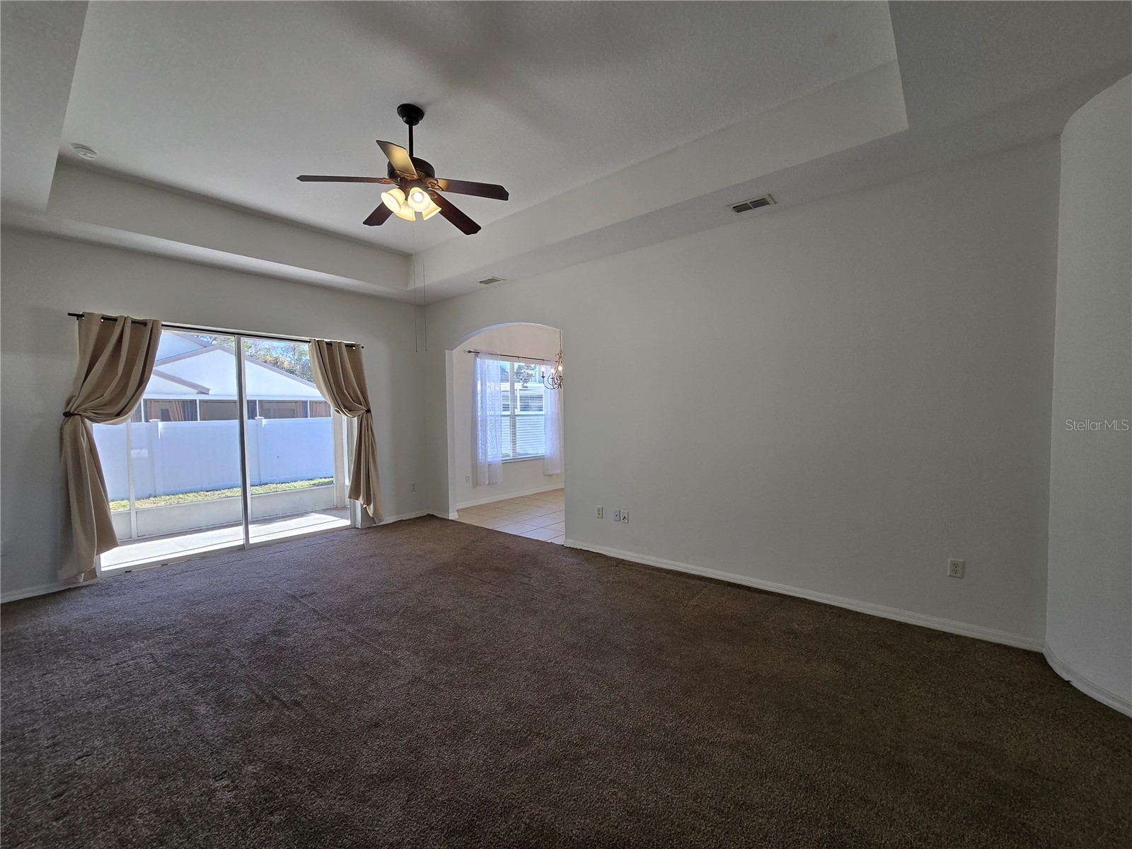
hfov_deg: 106.2
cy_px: 424
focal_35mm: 13
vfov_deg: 89.9
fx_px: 425
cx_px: 566
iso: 80
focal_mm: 2.2
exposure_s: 1/120
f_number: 2.2
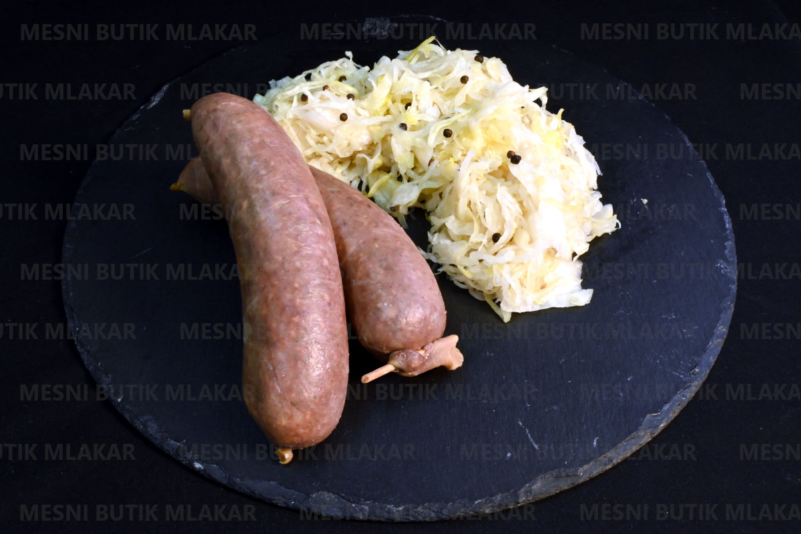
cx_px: 400
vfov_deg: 39.1
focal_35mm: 34
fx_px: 751
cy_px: 267
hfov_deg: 56.1
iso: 1600
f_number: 25
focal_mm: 22.5
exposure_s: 1/13
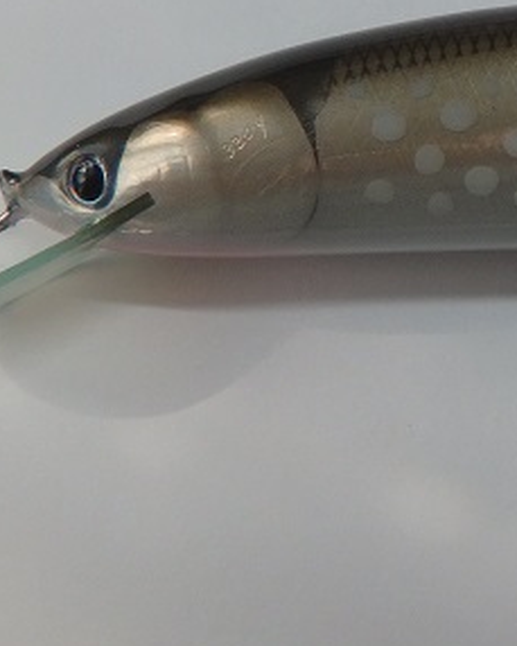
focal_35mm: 89
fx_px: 1701
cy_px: 139
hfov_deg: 15.6
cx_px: 826
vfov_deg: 21.3
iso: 125
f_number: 4.6
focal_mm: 5.2
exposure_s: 1/100
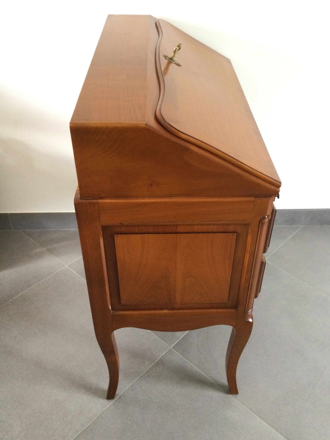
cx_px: 175
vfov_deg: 55.3
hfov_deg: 42.9
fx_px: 419
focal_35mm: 33
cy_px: 225
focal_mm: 3.3
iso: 200
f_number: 2.4
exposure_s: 1/25
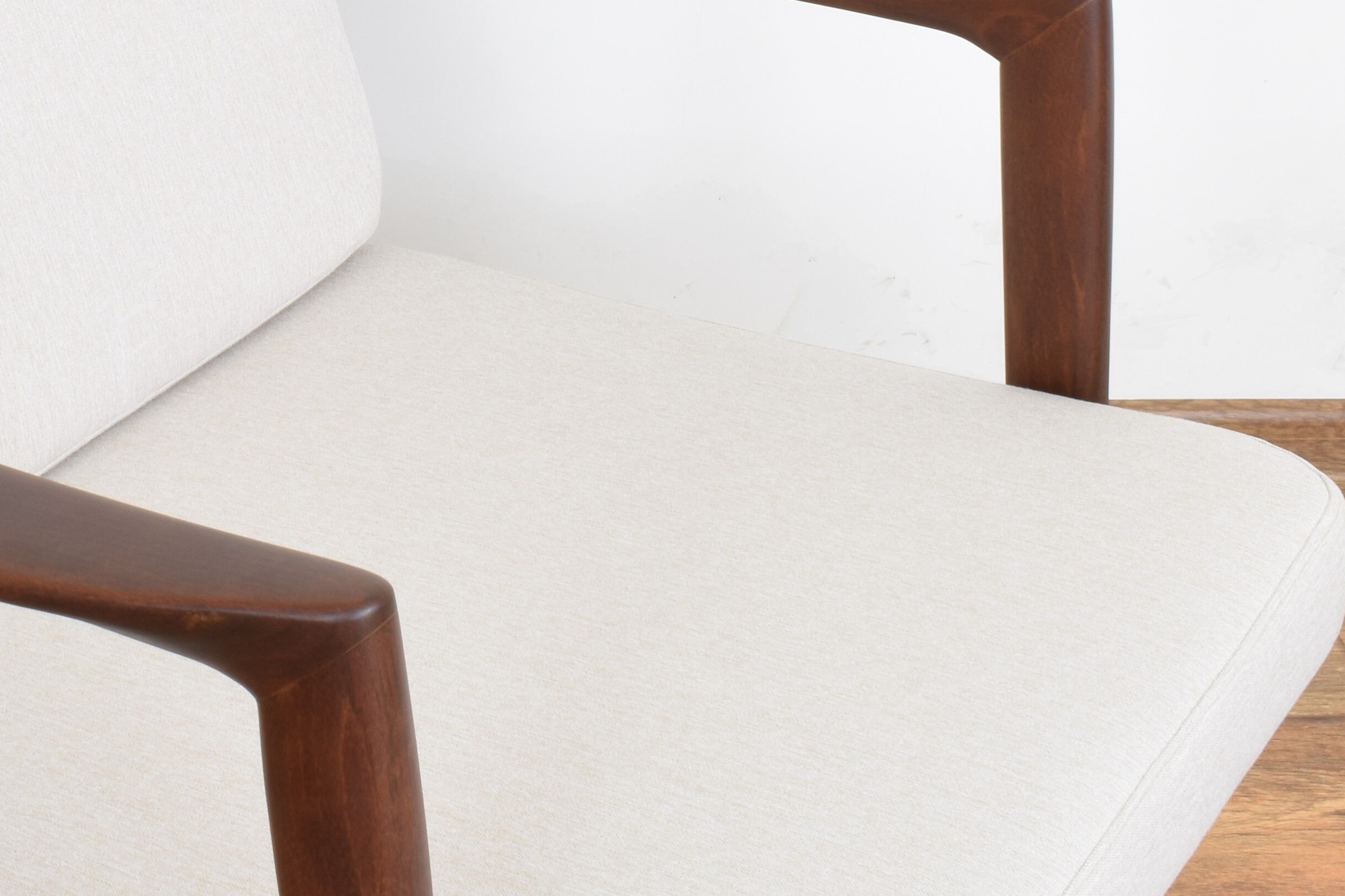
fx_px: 2885
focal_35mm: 77
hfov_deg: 25.8
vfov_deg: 17.2
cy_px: -21
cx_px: 265
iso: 100
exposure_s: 5
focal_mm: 21
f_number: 25
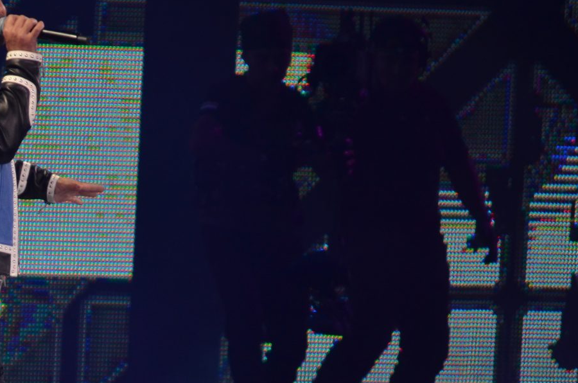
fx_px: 10943
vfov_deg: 2.0
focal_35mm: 683
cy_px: 256
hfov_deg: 3.0
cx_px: -58
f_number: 5.6
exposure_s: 1/160
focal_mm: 200
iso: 800
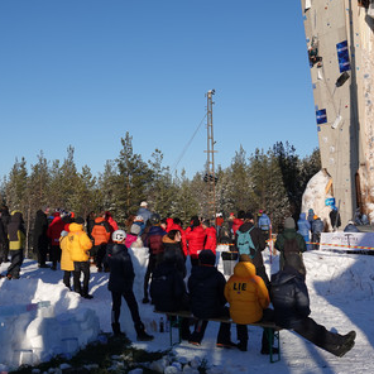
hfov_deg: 38.3
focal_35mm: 44
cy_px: 187
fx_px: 538
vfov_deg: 38.3
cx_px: 164
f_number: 2.8
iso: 100
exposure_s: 1/2000
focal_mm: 12.63
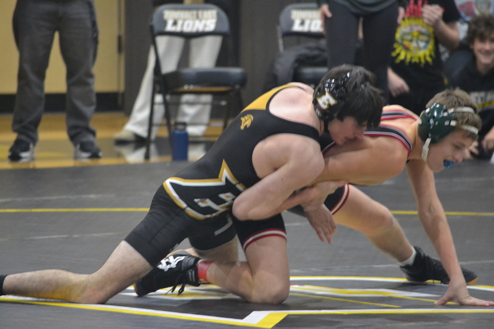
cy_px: 164
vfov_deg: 3.8
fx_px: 4939
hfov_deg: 5.7
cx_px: 247
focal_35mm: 360
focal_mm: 240
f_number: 5.3
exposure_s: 1/100
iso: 3200
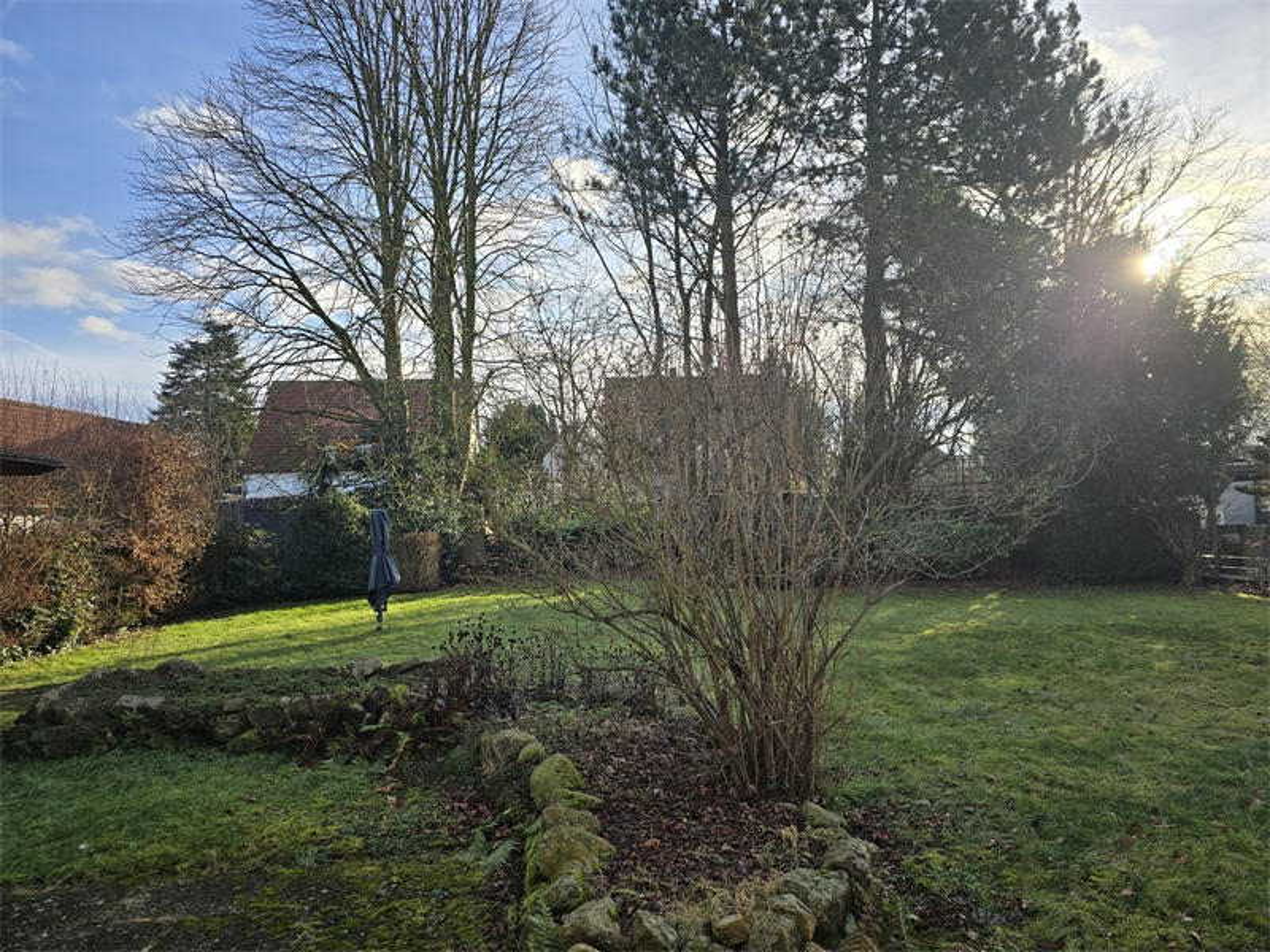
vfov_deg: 58.9
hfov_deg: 73.9
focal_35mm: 23
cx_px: 635
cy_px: 476
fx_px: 844
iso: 12
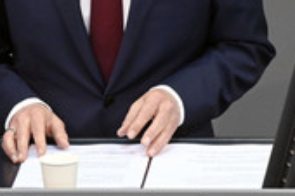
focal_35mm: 1328
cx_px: 100
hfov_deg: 1.6
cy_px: -12
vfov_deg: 1.0
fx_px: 10872
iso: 6400
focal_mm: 500
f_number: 5.6
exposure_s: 1/400
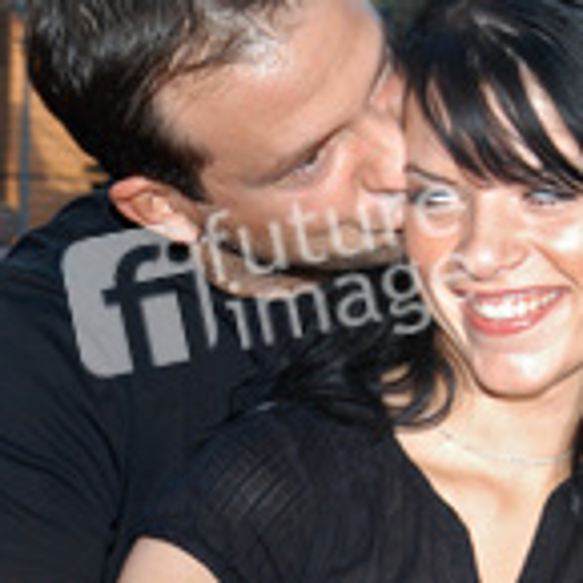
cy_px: 482
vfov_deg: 9.5
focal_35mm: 183
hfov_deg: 9.6
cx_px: 386
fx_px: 3487
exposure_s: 1/80
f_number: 8
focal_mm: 52
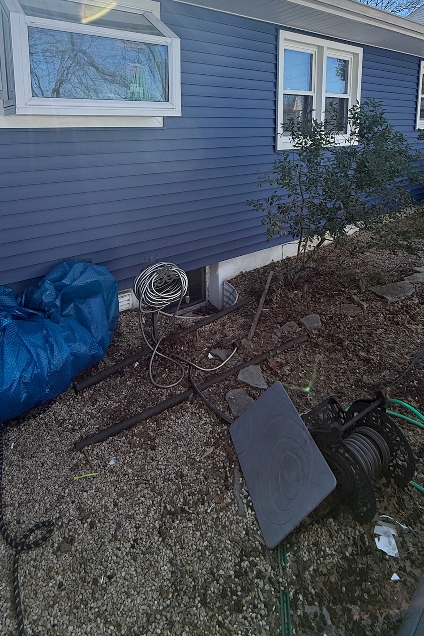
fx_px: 371
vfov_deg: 76.6
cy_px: 178
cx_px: 190
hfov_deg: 59.4
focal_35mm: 21
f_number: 2.2
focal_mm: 2.22
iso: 64
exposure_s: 1/942
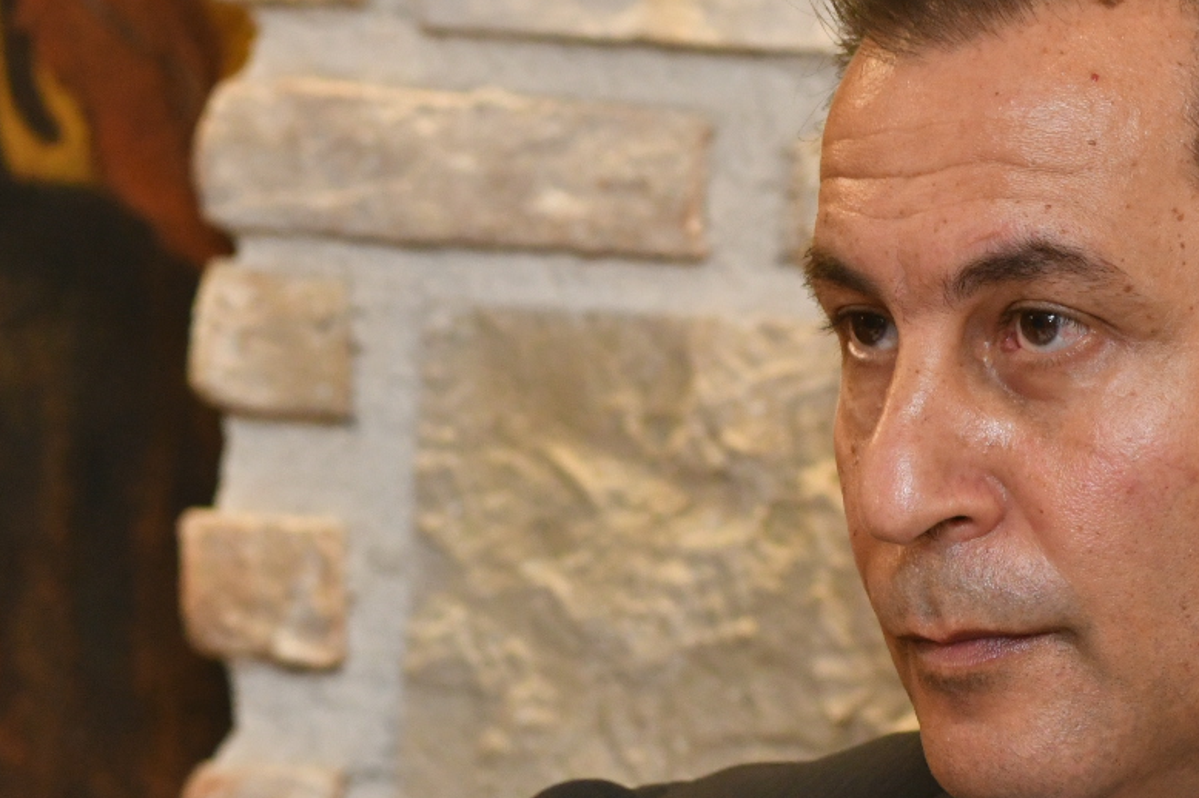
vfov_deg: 3.9
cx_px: 1062
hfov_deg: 5.9
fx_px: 11651
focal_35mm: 350
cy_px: 599
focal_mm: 112
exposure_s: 1/250
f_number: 4
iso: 2000
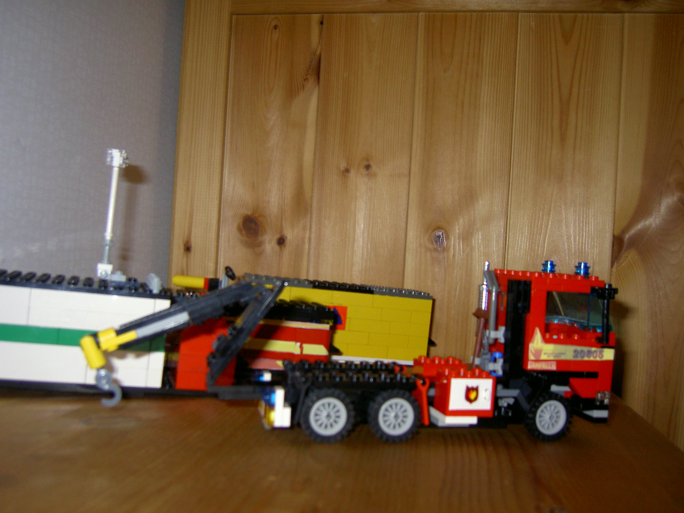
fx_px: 672
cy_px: 256
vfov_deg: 41.8
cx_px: 342
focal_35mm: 34
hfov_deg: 54.0
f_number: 2.8
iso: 100
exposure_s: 1/60
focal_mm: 5.6
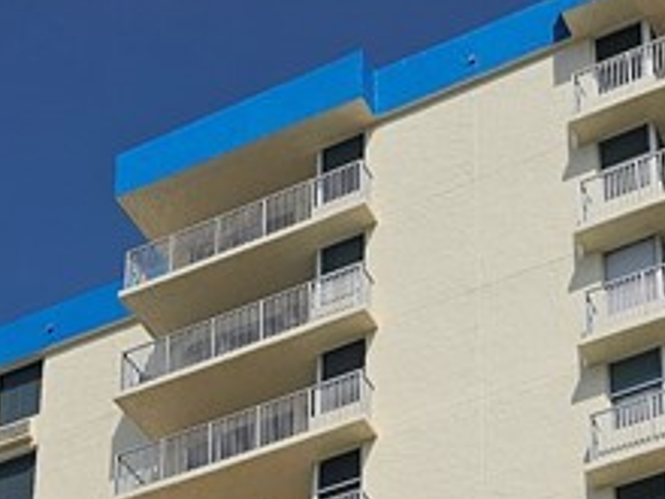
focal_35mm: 107
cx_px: 305
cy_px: 980
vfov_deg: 12.3
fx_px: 2056
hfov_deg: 18.4
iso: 10
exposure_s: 1/2122
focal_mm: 6.3
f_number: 1.7
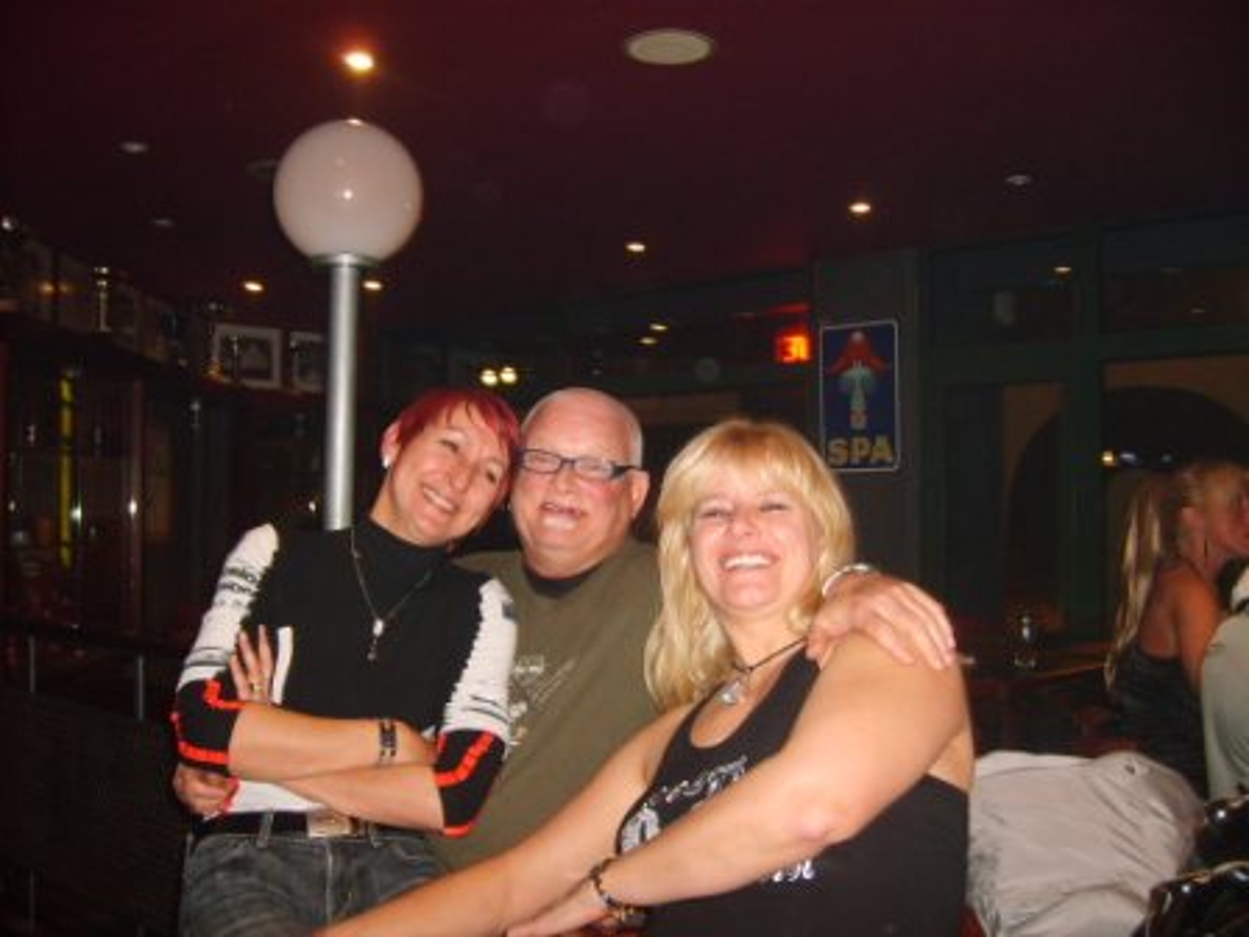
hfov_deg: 52.6
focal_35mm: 35
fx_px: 1263
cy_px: 468
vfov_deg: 40.7
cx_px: 624
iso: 106
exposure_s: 1/45
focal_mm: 5.8
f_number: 2.8
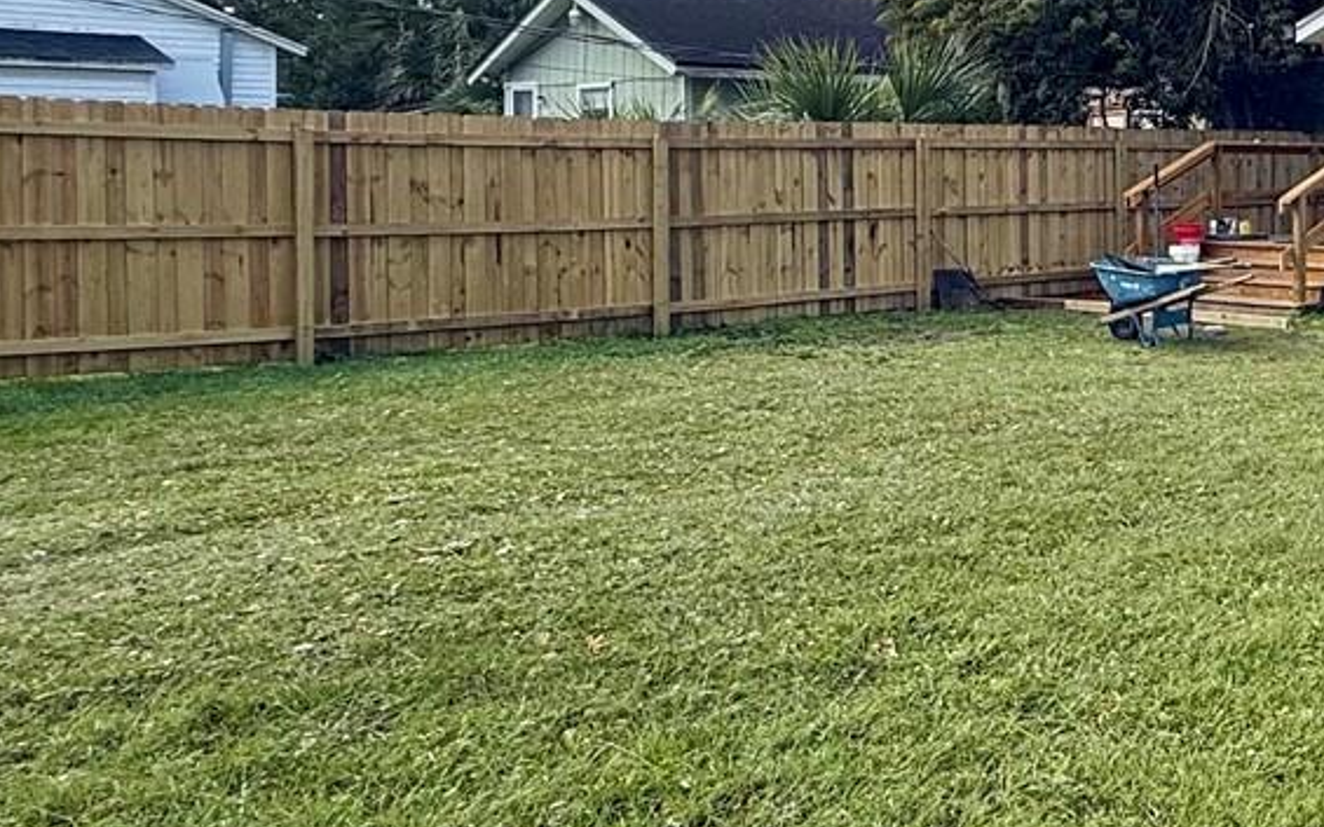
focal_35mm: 42
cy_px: 169
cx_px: 1551
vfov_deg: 29.8
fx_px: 1515
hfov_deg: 37.1
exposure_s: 1/1001
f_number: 2.2
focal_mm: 2.22
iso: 64
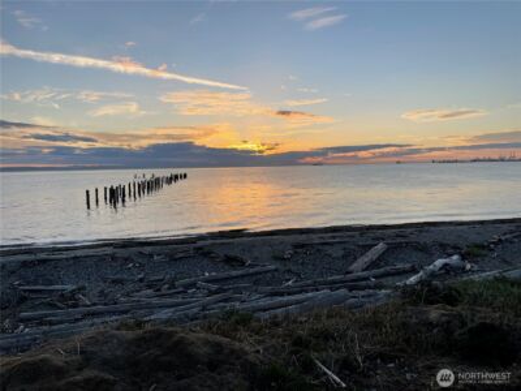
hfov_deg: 67.3
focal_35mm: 26
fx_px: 391
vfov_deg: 53.1
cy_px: 196
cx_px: 260
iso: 32
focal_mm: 5.1
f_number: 1.6
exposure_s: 1/1353
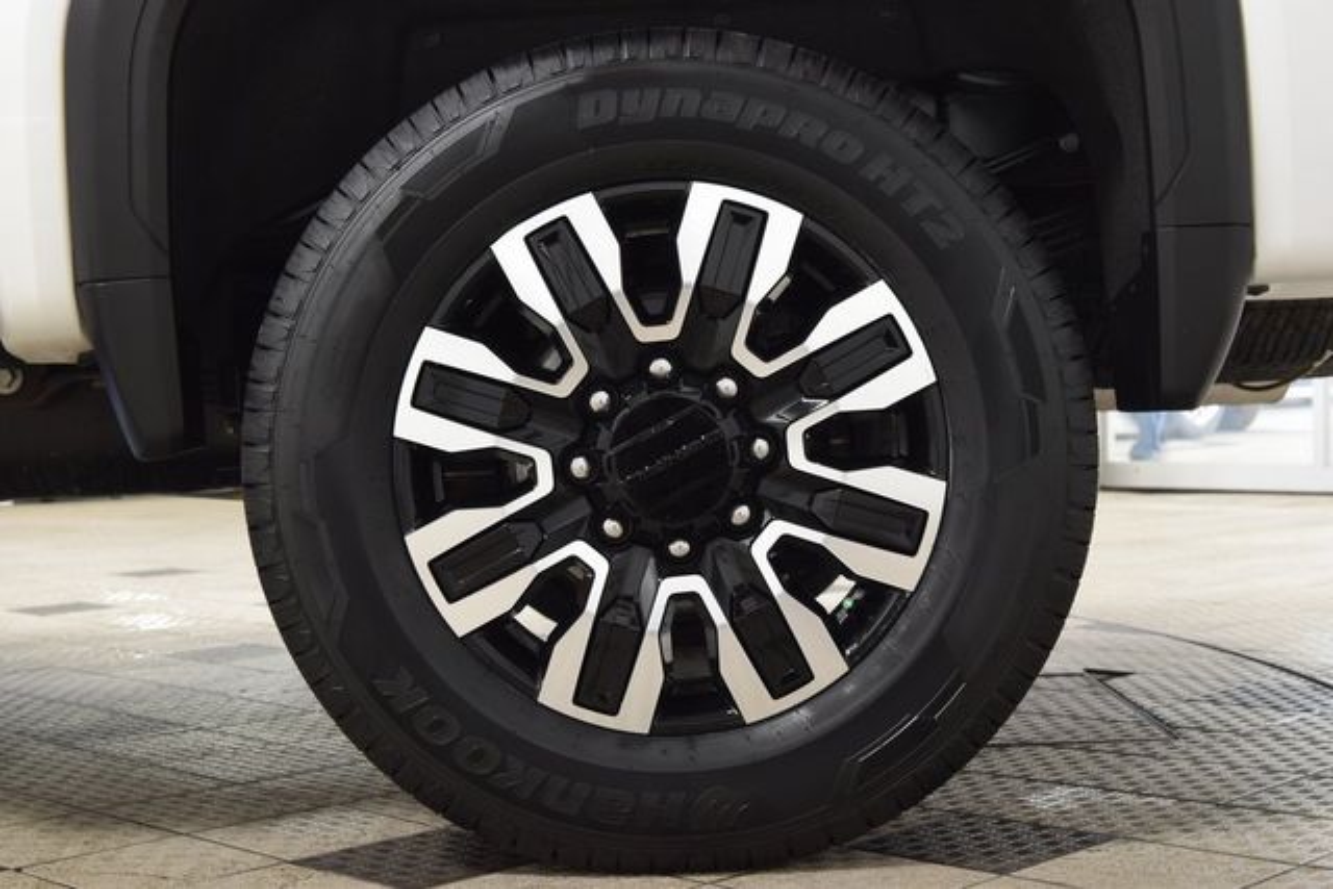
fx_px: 2000
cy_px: 444
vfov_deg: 25.1
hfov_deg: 36.9
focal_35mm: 54
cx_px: 666
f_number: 6.3
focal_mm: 36
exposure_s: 1/15
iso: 1100
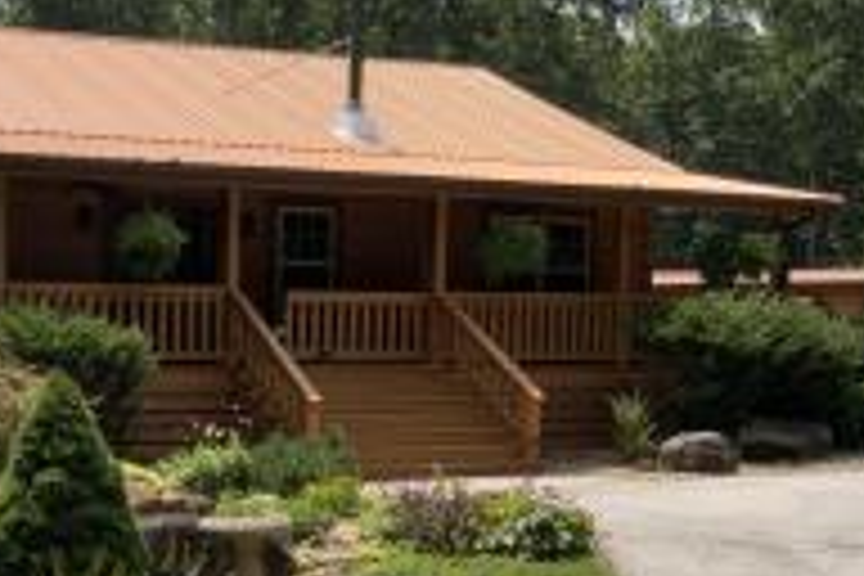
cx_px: 36
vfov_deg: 21.2
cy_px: 486
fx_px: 1512
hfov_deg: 30.1
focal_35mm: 63
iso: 16
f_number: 1.8
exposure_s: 1/1377
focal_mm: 3
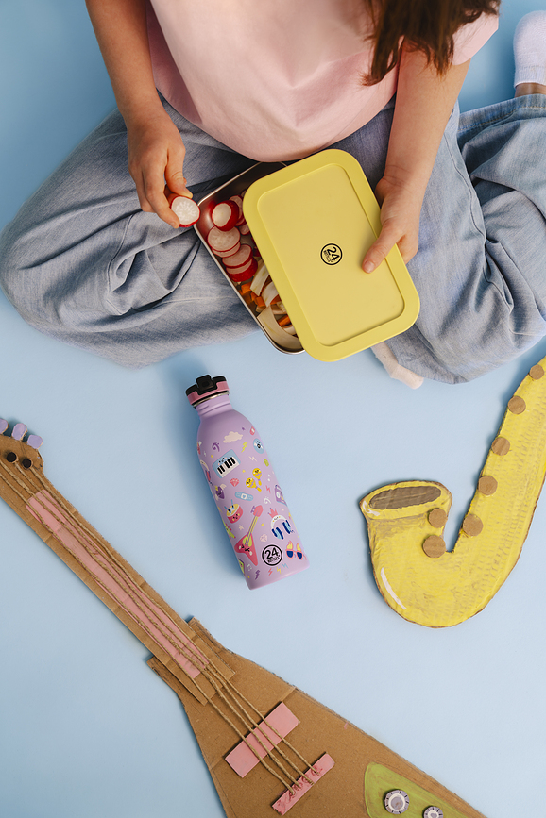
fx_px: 1137
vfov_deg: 39.6
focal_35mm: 50
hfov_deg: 27.0
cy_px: 409
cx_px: 273
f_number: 4
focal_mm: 50
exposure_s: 1/160
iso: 320
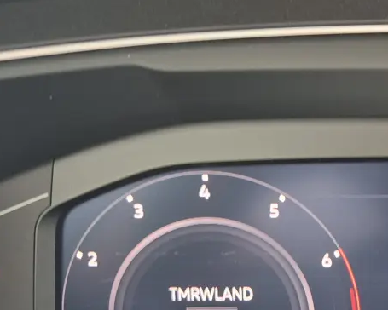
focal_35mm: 71
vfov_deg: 21.3
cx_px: 466
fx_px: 815
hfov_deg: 24.3
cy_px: 254
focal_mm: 5.4
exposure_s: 1/34
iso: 250
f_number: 1.8
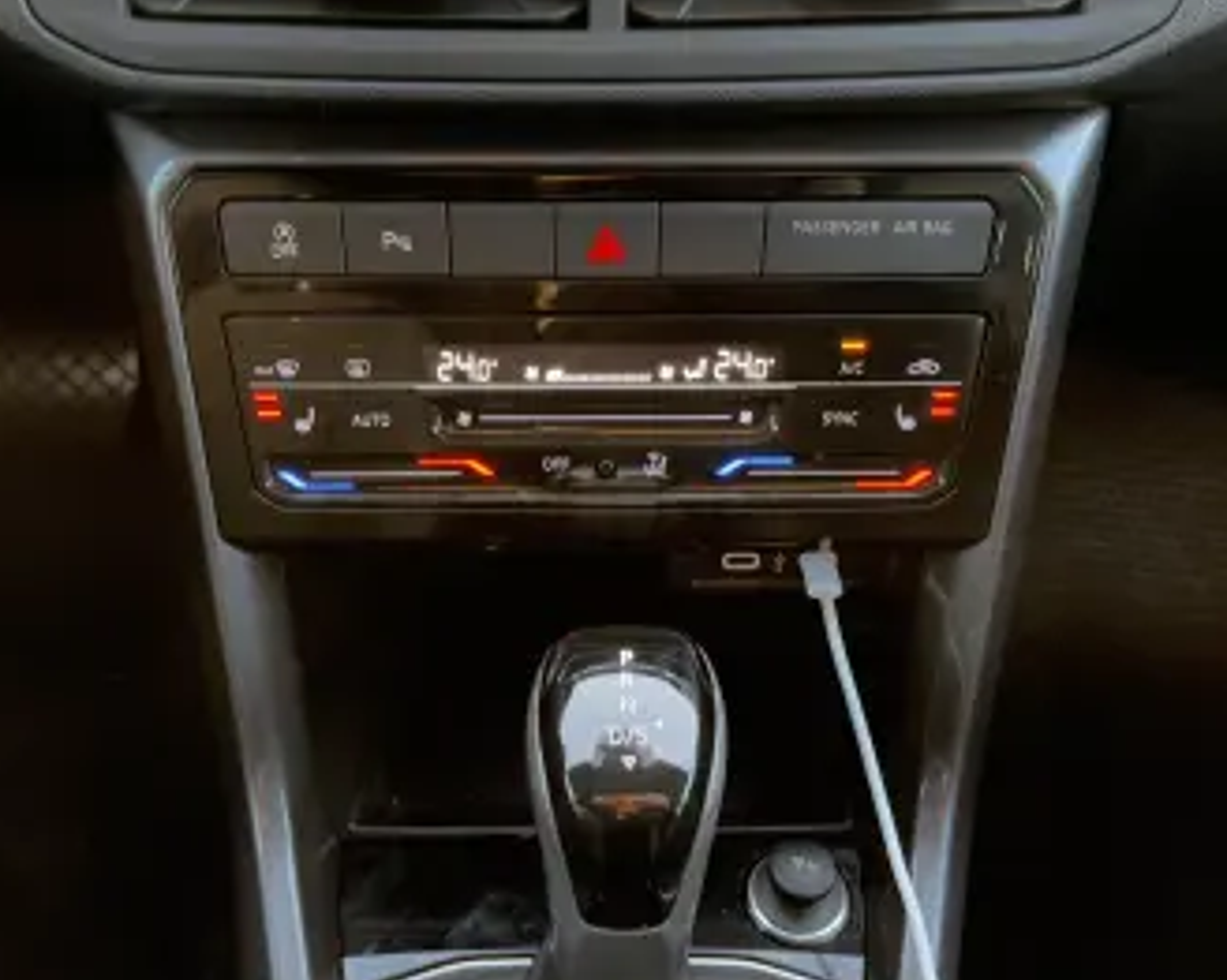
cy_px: 486
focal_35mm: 45
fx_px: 1633
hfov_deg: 41.2
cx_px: 587
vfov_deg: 33.4
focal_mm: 6.76
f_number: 1.78
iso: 400
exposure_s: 1/40
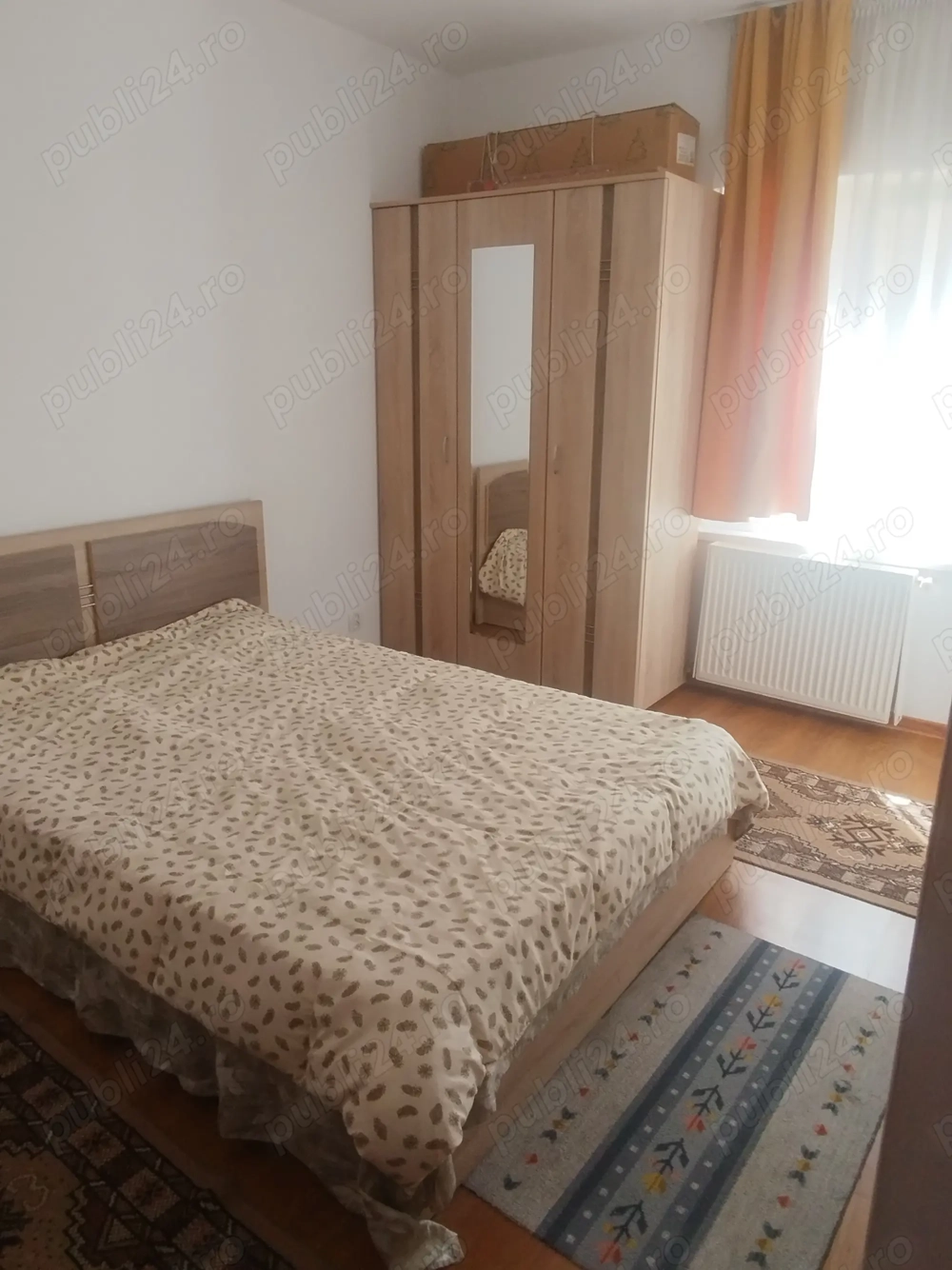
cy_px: 635
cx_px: 476
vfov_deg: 94.5
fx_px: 587
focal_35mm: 16
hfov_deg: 78.1
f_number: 2.2
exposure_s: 1/100
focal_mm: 1.65
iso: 50
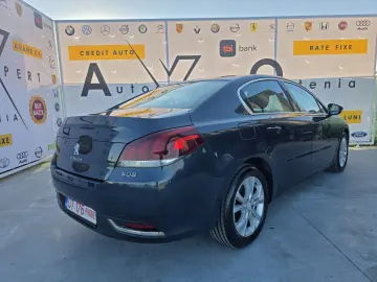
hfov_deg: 73.9
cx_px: 188
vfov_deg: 58.9
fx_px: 250
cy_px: 141
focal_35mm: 23
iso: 80
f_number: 1.7
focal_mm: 6.3
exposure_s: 1/2234
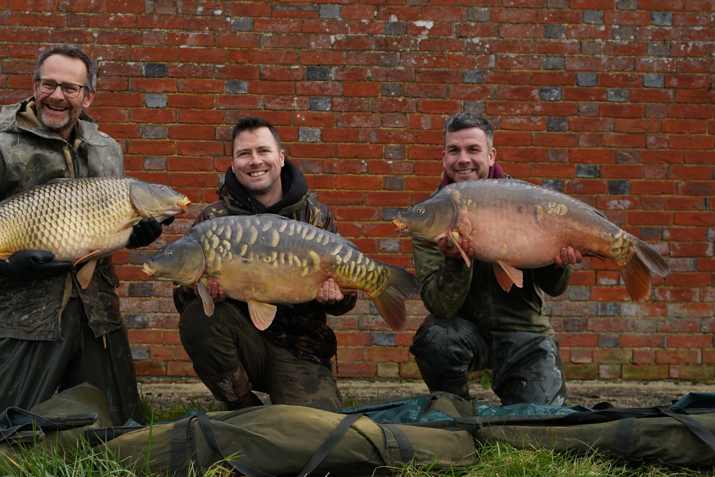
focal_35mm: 53
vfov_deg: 25.5
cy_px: 192
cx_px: 289
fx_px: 1053
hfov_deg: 37.4
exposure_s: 1/250
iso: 100
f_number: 4.5
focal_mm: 41
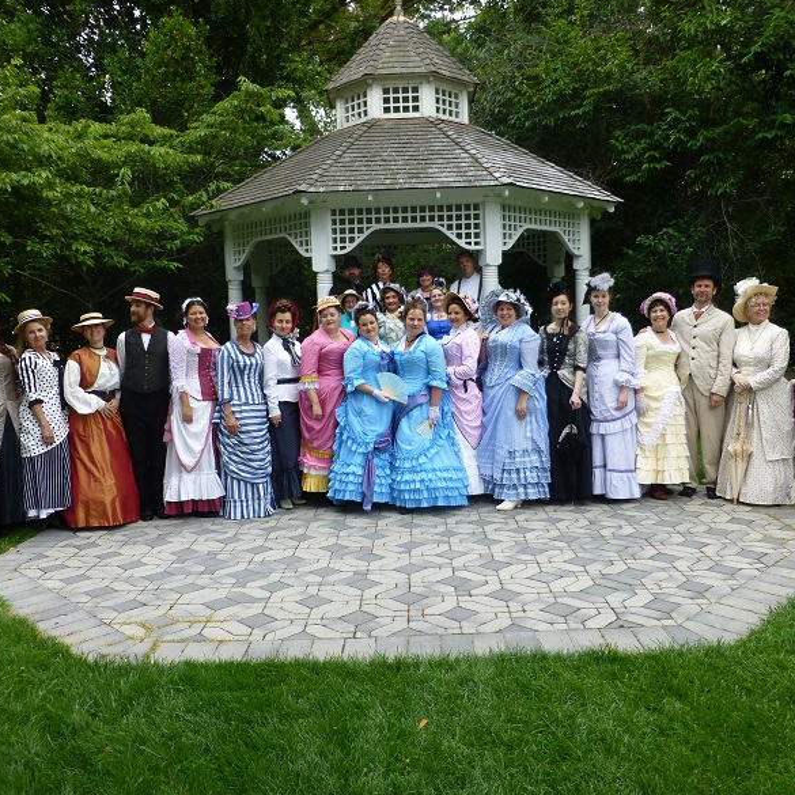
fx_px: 754
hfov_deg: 55.6
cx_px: 406
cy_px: 401
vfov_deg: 55.6
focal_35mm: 29
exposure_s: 1/125
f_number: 3.3
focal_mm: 4.3
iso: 100
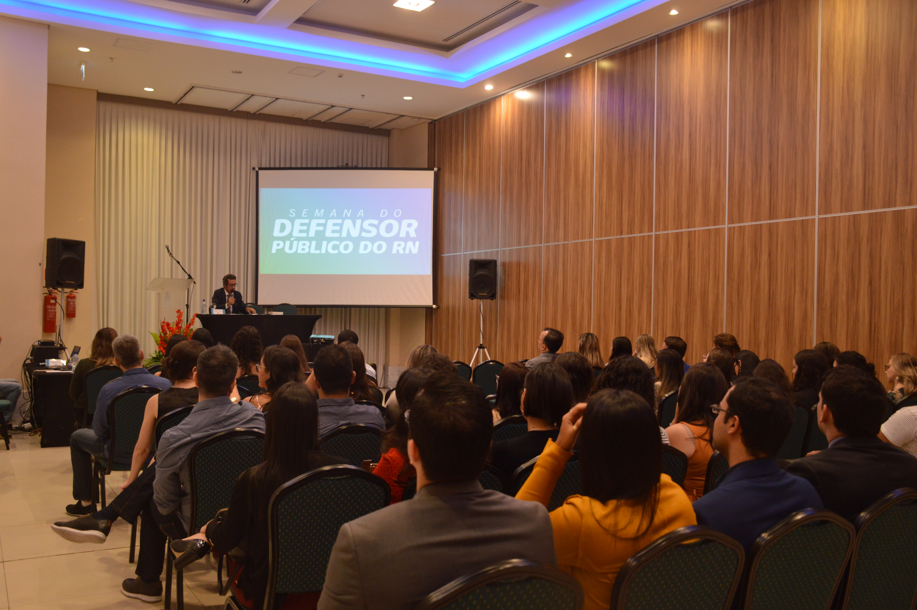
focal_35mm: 33
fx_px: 840
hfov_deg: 57.3
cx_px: 458
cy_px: 305
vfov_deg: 39.9
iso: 800
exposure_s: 1/40
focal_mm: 22
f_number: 3.5
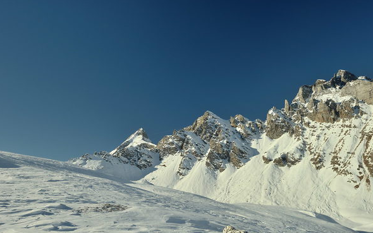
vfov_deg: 44.5
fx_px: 285
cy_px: 124
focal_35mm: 28
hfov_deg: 66.5
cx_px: 187
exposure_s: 1/160
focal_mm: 27
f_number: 11
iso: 100
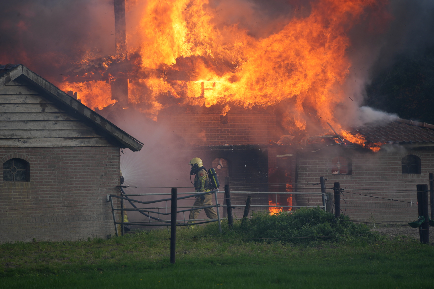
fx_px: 3616
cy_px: 144
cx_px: 217
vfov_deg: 4.6
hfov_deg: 6.9
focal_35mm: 300
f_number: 6.3
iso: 200
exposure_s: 1/320
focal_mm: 300
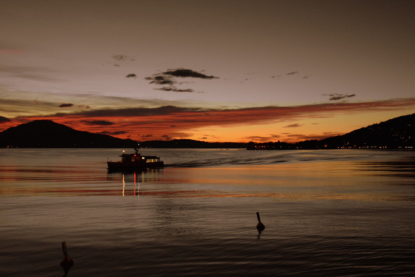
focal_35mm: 40
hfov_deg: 48.5
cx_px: 208
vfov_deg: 33.4
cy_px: 136
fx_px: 461
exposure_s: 1/60
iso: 3600
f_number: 3.8
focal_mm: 26
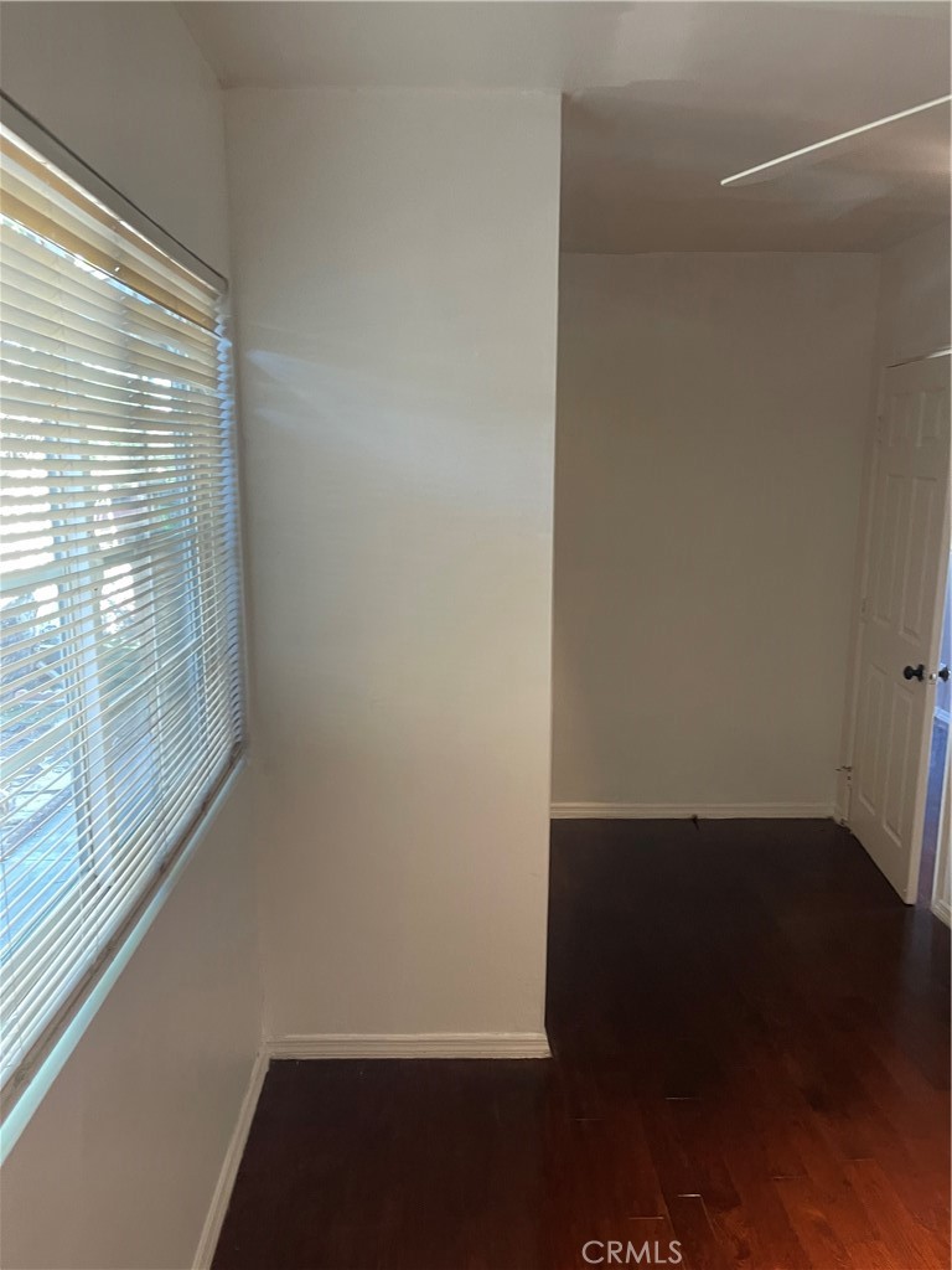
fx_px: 917
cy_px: 635
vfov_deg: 69.4
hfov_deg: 54.9
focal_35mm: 25
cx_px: 476
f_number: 1.6
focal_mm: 5.1
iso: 250
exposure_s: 1/60
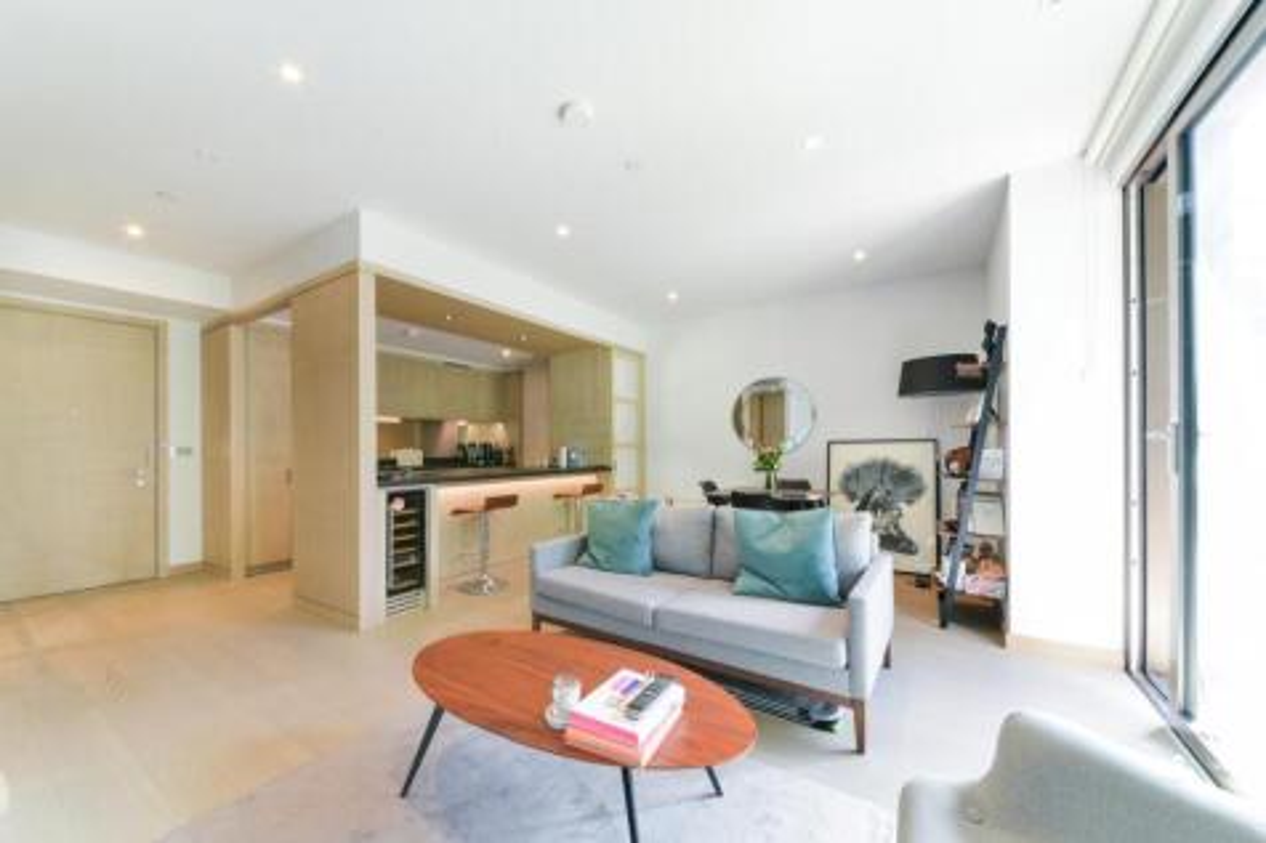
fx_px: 422
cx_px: 633
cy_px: 422
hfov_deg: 112.6
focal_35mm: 12
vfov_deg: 90.0
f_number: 16
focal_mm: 12
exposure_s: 1/2
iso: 200
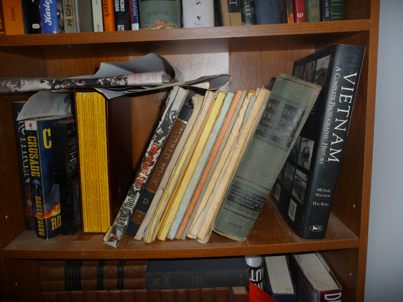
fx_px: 326
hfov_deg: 63.4
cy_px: 151
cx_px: 202
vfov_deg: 49.7
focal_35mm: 28
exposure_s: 1/30
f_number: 3.3
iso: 100
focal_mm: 4.7
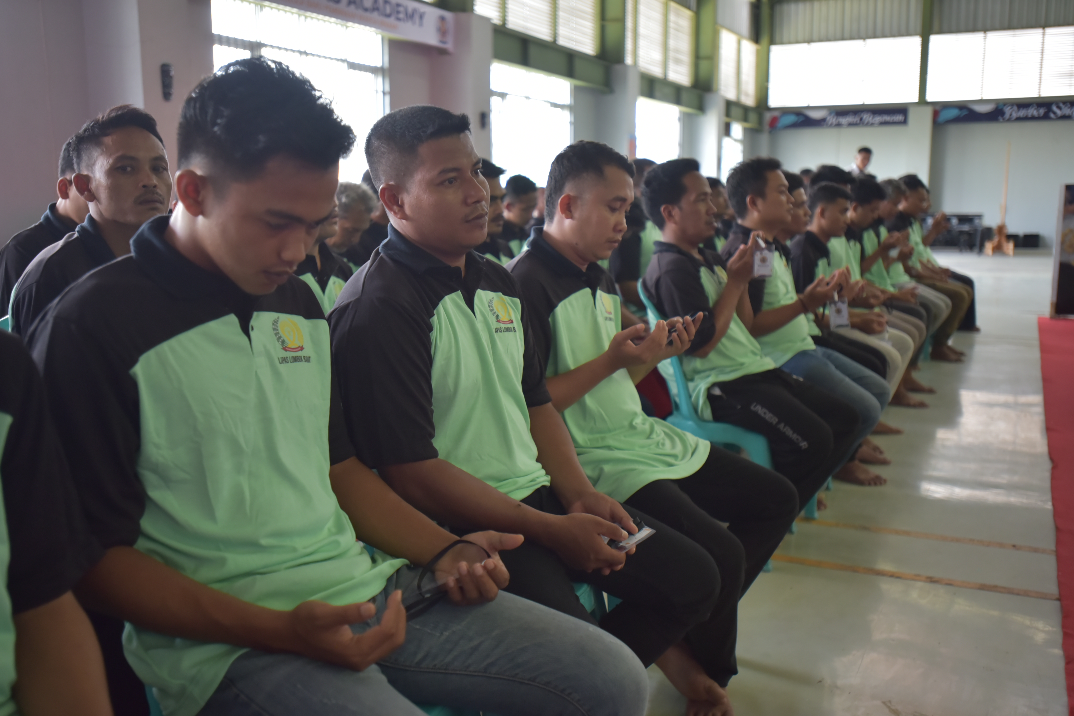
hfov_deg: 54.4
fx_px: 1044
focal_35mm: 35
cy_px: 358
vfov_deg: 37.9
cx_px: 537
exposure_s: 1/200
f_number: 2.8
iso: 1250
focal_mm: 35
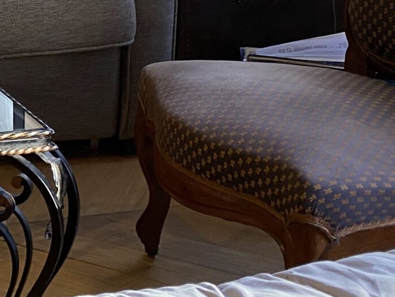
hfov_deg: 17.6
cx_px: -249
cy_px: -209
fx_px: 1096
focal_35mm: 96
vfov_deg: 14.0
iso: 80
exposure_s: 1/50
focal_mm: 4.25
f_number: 1.8
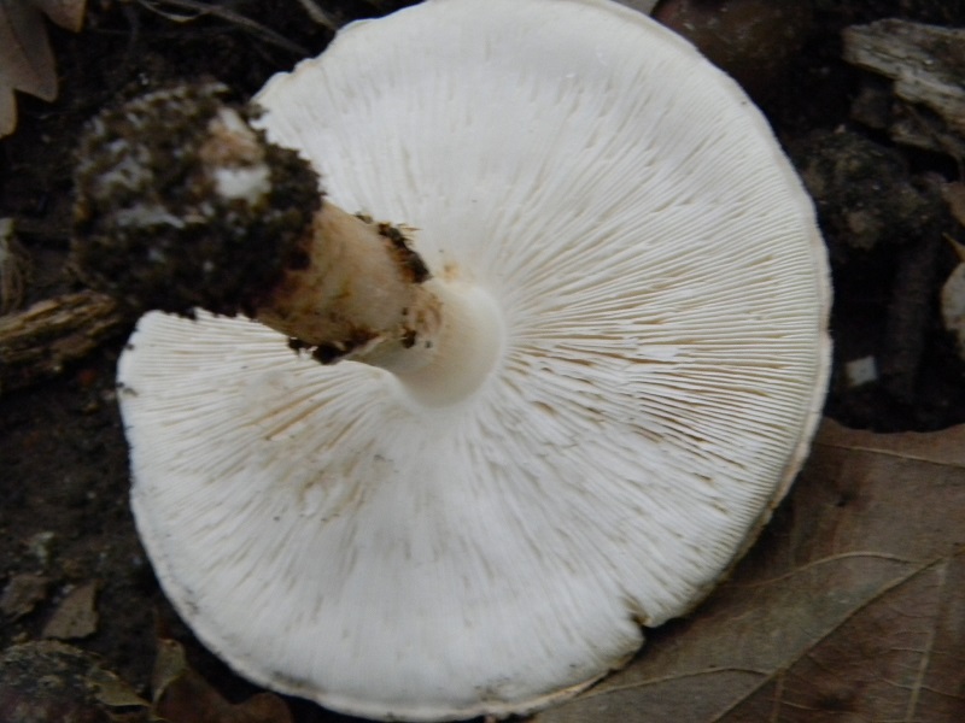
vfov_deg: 17.8
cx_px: 482
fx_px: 2314
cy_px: 362
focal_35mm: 83
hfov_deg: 23.6
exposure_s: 1/14
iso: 400
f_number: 4.5
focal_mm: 15.1
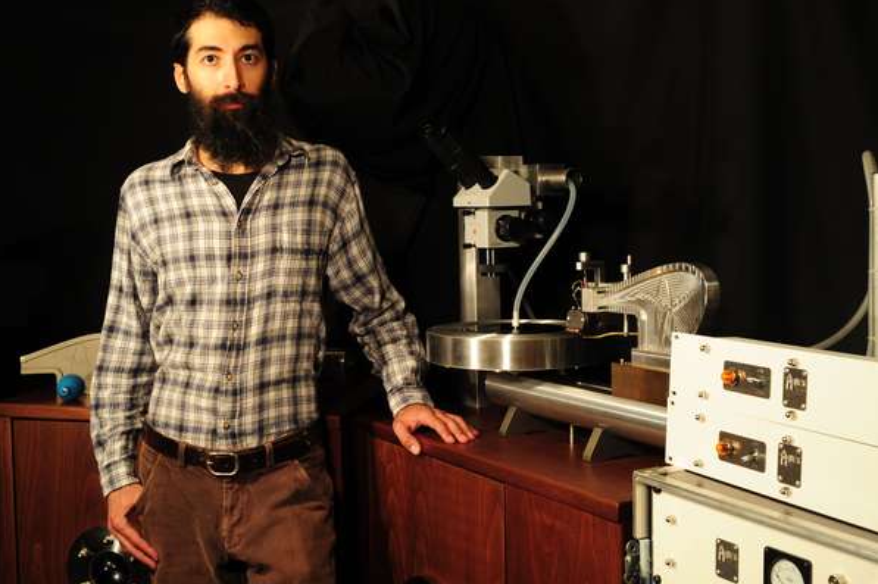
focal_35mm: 45
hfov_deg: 43.6
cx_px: 416
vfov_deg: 29.8
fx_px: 1097
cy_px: 279
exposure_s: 1/5
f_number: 2.8
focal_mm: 35
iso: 800
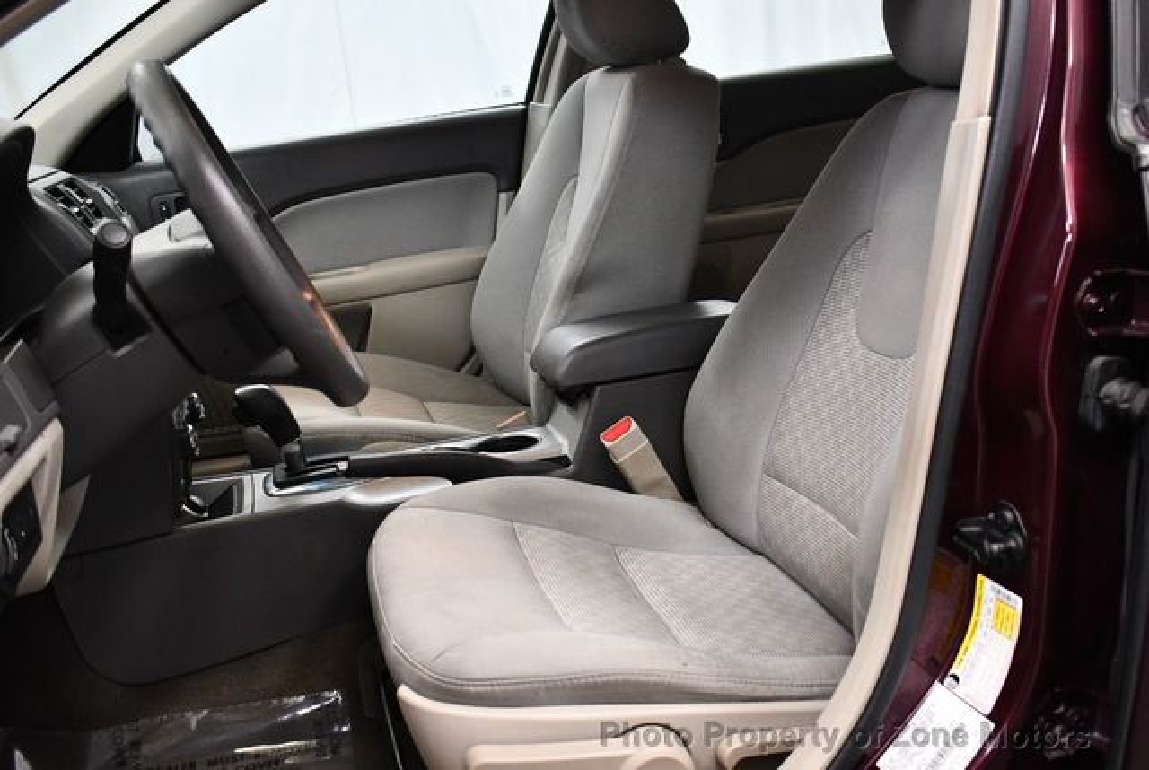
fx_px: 1151
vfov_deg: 37.0
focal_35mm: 36
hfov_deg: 53.1
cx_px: 574
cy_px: 385
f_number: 3.5
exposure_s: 1/125
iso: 2000
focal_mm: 18
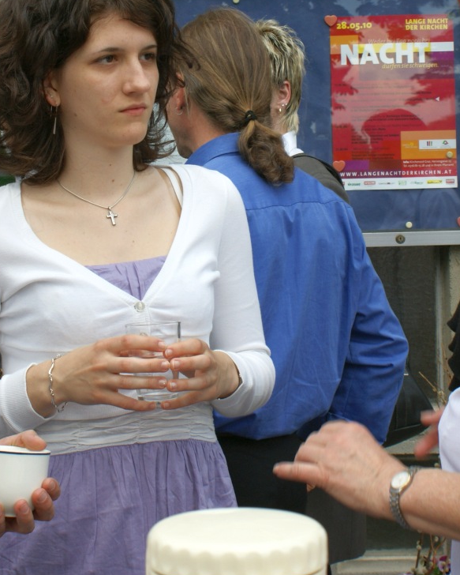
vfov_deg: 21.9
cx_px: 214
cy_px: 194
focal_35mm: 87
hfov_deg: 17.7
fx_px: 1480
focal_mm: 30
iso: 100
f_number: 8
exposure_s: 1/125
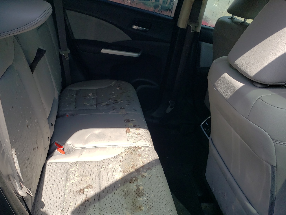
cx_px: 116
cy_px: 131
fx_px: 264
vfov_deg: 43.9
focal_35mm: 32
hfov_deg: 56.4
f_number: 1.5
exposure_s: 1/1250
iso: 50
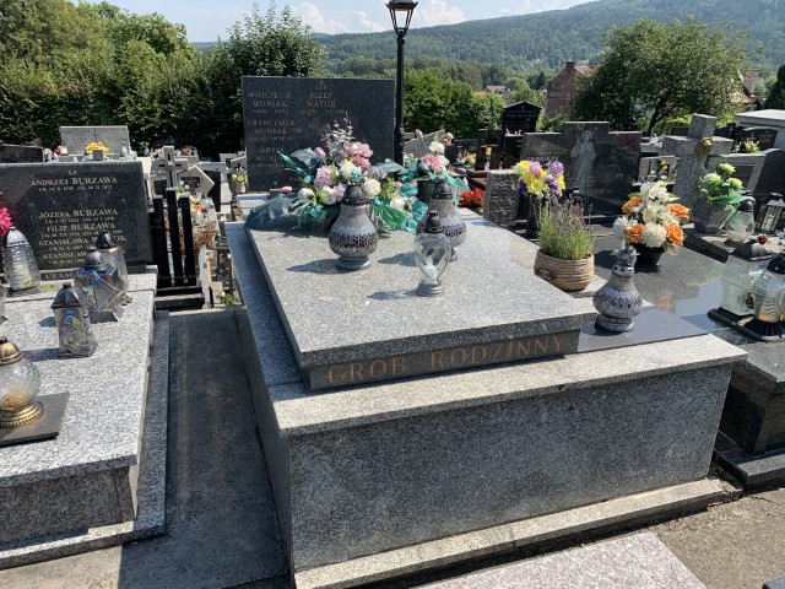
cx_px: 392
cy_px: 294
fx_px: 590
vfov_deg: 53.1
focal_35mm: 26
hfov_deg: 67.3
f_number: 1.8
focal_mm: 4.25
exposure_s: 1/1610
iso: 25
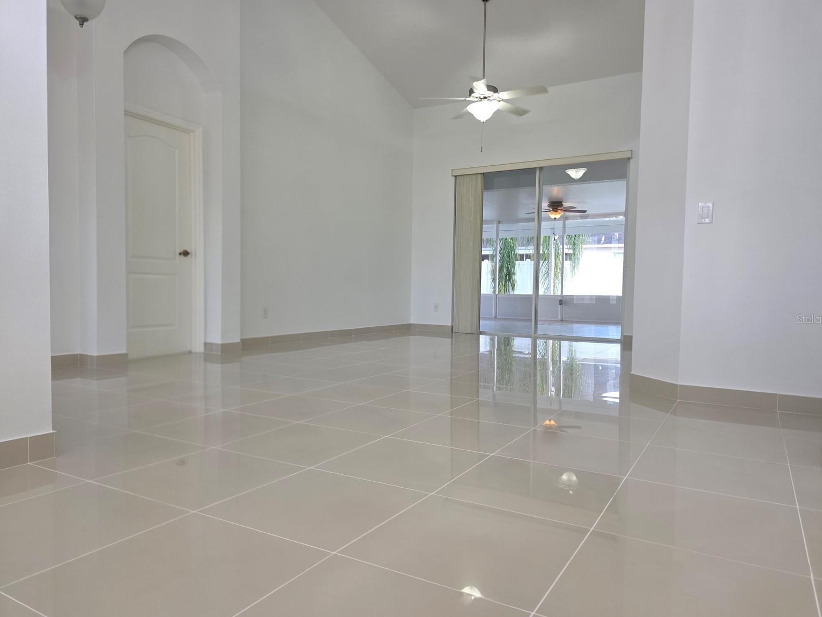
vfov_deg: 56.8
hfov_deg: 71.6
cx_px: 418
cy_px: 319
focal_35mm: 24
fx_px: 570
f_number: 1.7
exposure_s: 1/120
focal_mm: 6.3
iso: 160
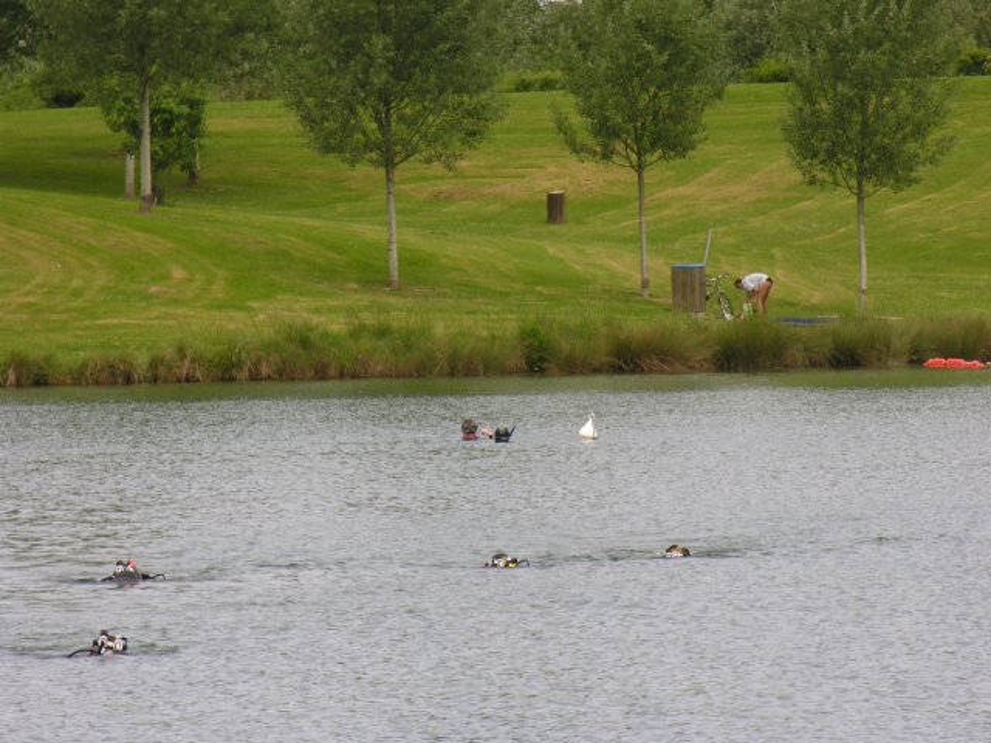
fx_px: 10020
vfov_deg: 4.2
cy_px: 372
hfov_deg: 5.7
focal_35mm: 350
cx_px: 496
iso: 50
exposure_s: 1/160
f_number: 5.8
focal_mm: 89
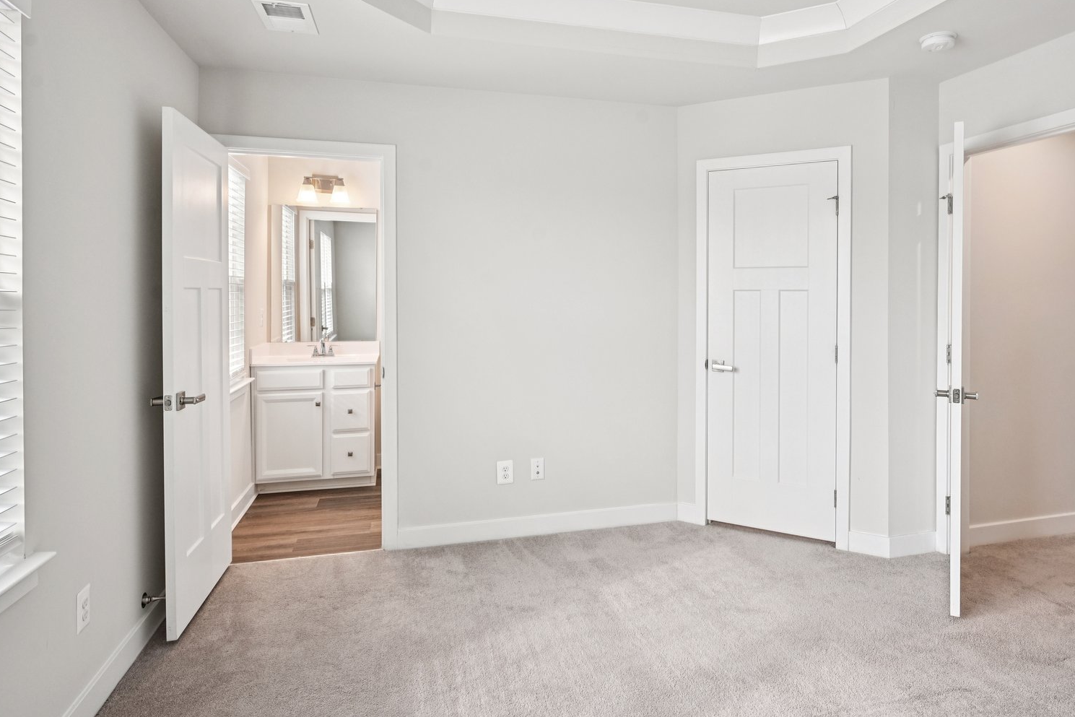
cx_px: 592
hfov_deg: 78.3
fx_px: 657
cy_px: 299
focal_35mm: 22
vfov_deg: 56.9
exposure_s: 1/50
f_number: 8
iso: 400
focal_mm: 16
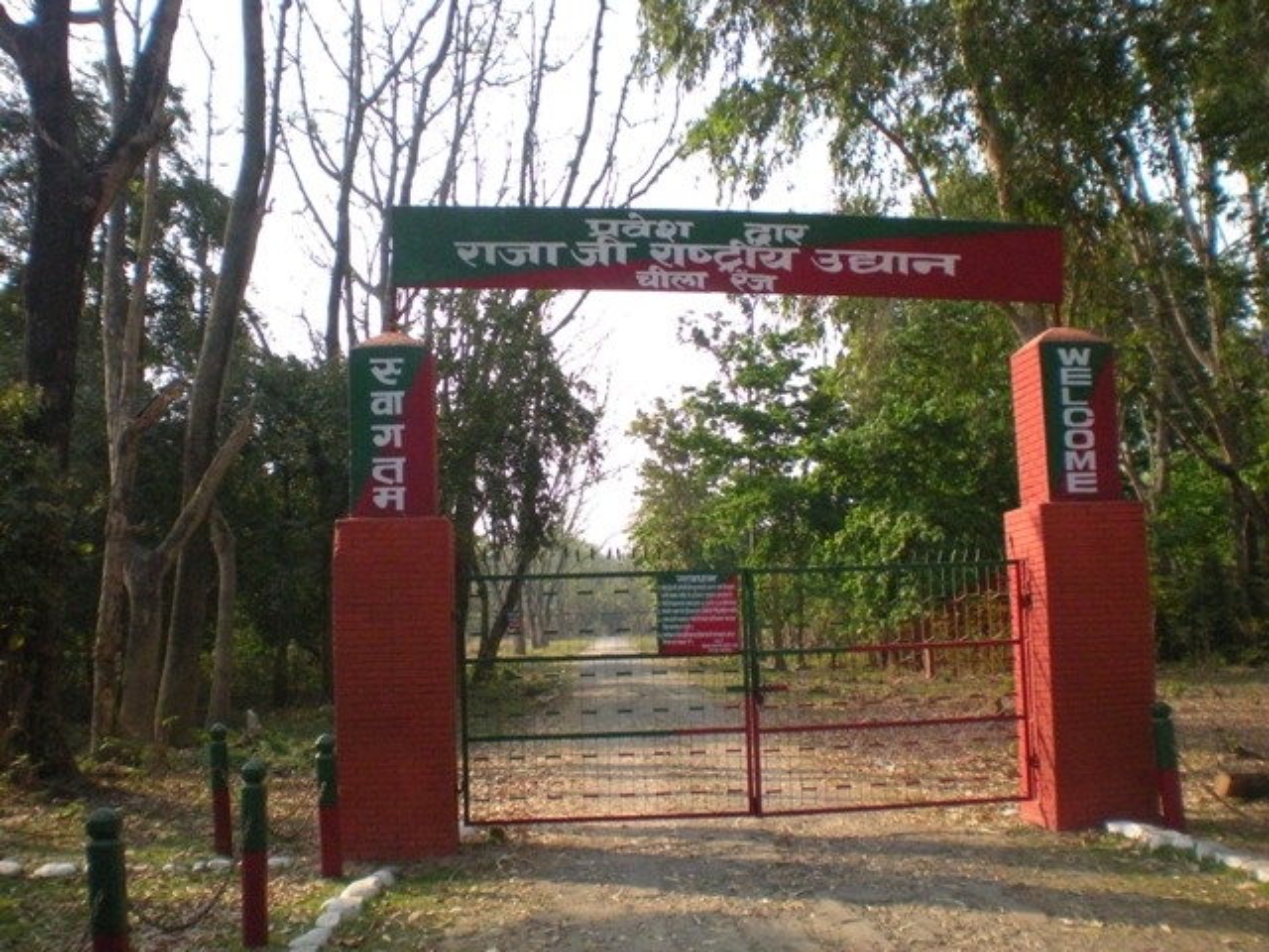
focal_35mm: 38
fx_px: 1393
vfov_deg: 37.7
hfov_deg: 49.0
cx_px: 634
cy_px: 476
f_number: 4.6
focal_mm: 6.3
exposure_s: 1/1000
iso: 400
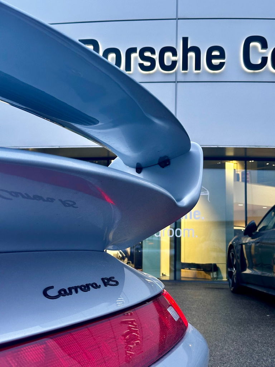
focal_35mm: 48
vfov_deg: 39.7
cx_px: 138
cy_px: 184
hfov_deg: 30.3
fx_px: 508
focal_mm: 6.86
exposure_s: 1/60
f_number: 1.78
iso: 160
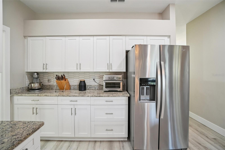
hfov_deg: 100.4
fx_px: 94
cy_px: 75
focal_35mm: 15
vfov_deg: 77.3
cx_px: 112
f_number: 4.5
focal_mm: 10
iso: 400
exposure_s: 1/30
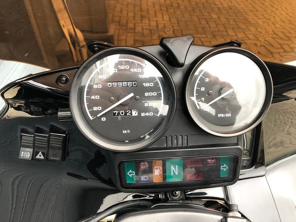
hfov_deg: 63.4
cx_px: 148
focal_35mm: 28
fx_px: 239
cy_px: 111
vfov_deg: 49.7
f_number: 1.8
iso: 32
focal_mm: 3.99
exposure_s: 1/30
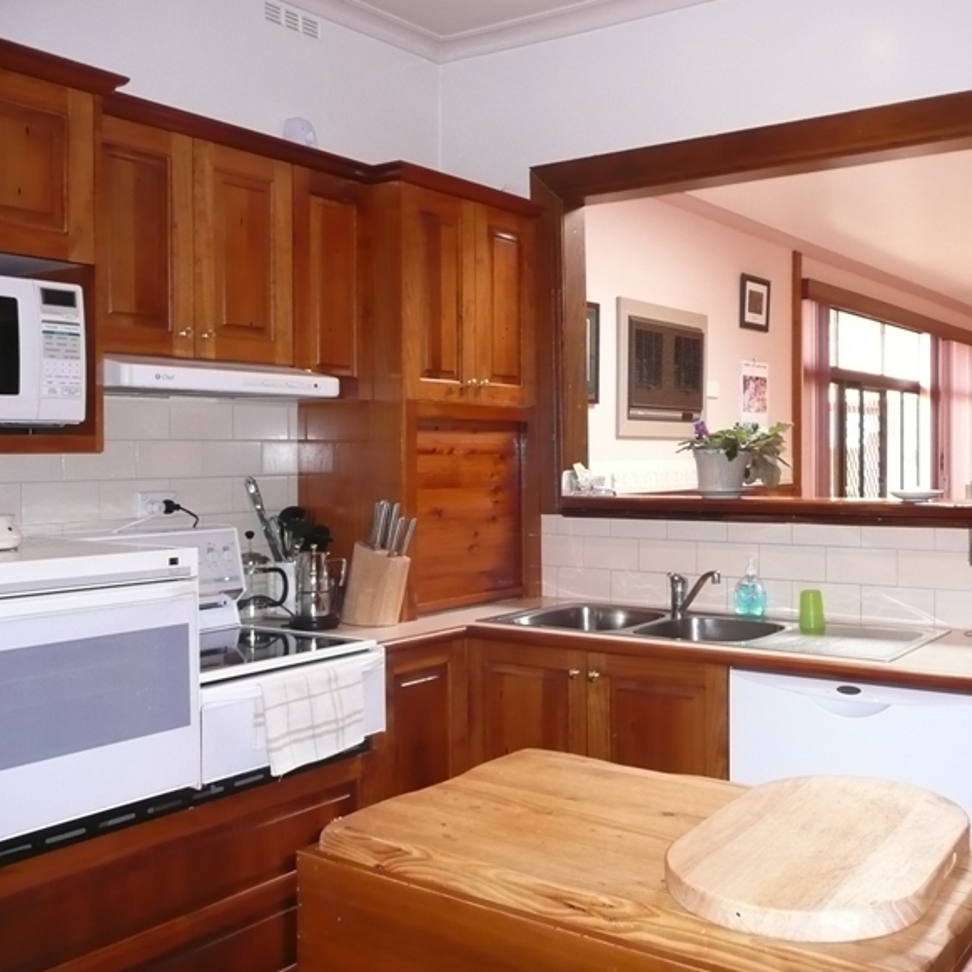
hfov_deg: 48.1
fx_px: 1080
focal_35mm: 34
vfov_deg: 48.4
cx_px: 588
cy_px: 474
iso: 320
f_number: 3.3
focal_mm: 4.6
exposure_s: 1/30
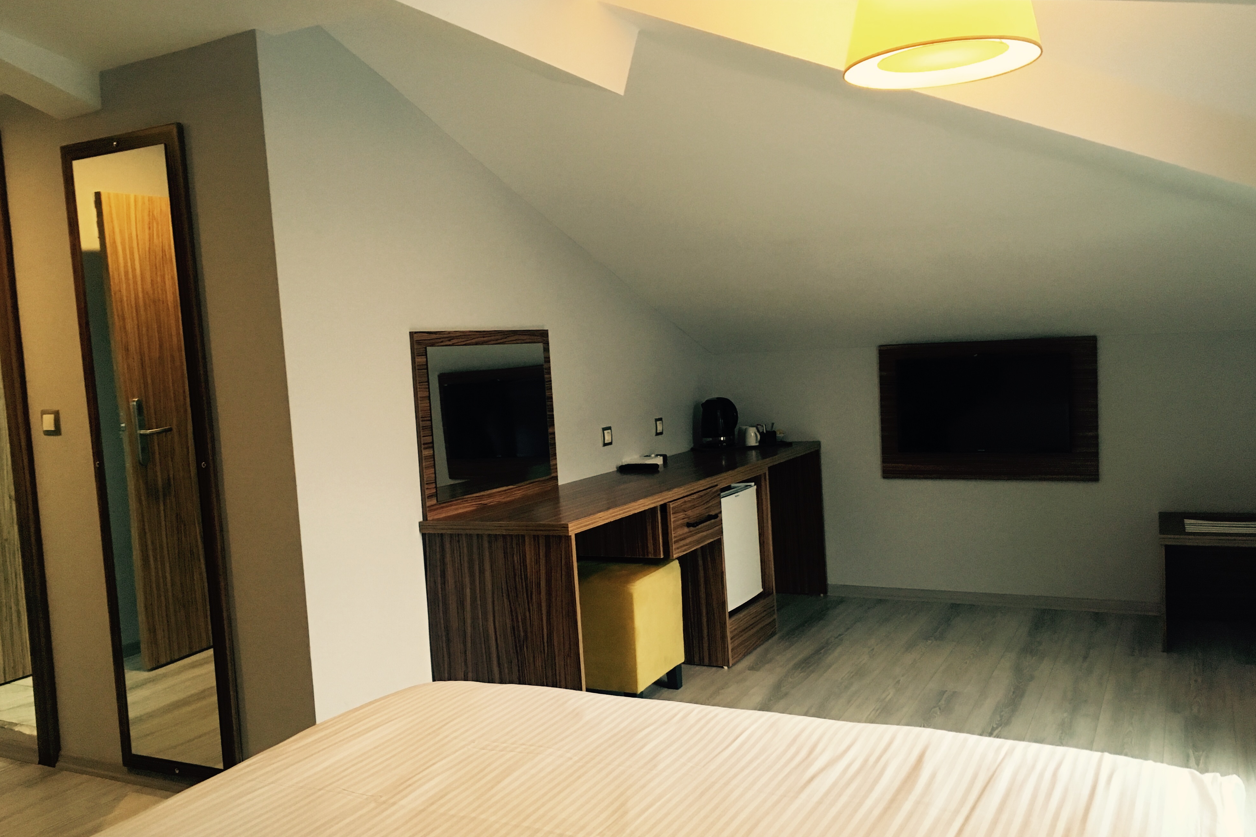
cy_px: 434
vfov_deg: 42.3
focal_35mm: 31
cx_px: 634
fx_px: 1081
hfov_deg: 60.3
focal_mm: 4.15
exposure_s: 1/33
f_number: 2.2
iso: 160
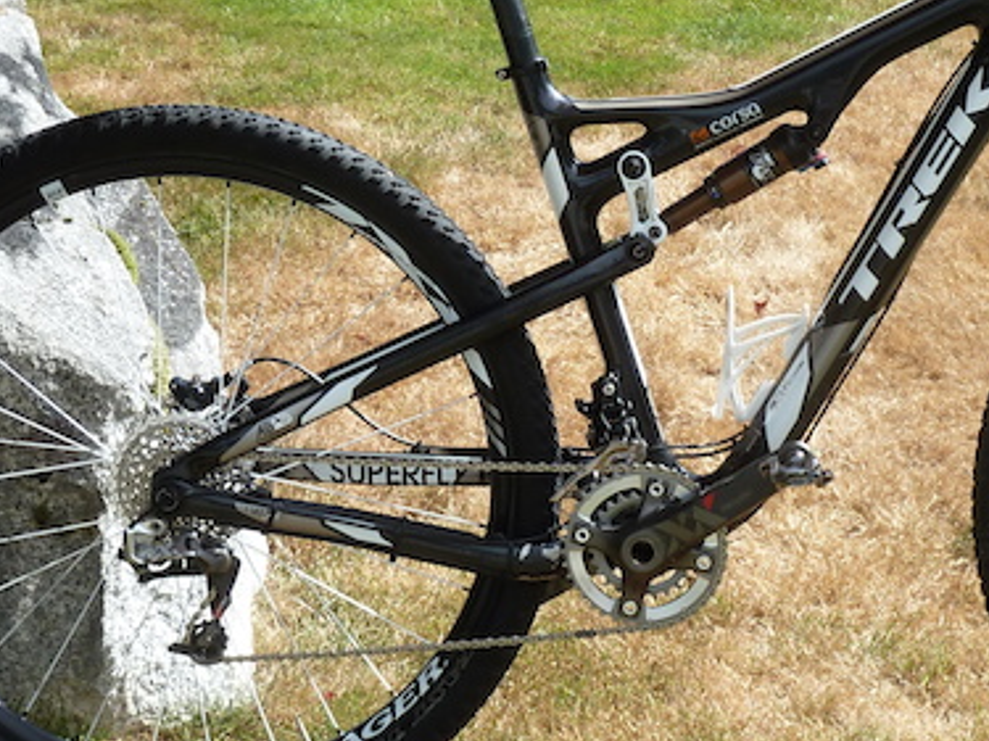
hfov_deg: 17.6
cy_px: 295
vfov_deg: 13.3
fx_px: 3170
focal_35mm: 111
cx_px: 754
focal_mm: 8.5
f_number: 3.8
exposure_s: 1/250
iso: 80
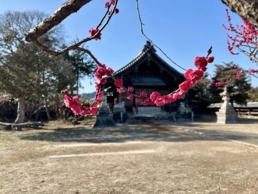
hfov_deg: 67.3
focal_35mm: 26
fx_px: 194
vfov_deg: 53.1
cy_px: 97
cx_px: 129
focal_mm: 5.7
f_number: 1.5
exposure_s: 1/2208
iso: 50
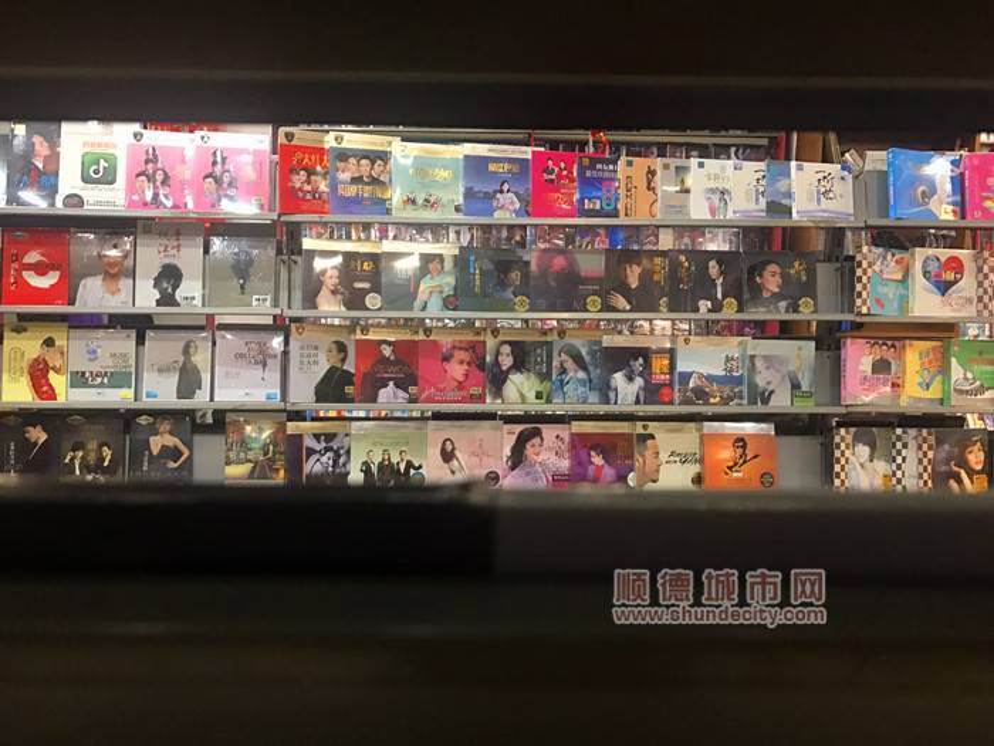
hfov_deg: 63.4
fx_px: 804
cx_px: 497
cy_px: 373
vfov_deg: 49.7
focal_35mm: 28
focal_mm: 3.99
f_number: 1.8
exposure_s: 1/17
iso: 64
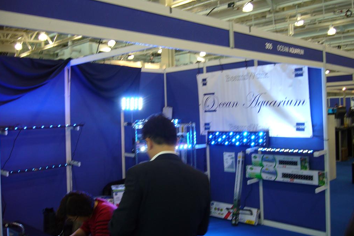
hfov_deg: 51.9
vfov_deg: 35.9
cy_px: 106
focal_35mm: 37
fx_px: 364
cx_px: 179
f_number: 2.8
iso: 100
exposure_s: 1/30
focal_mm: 5.8
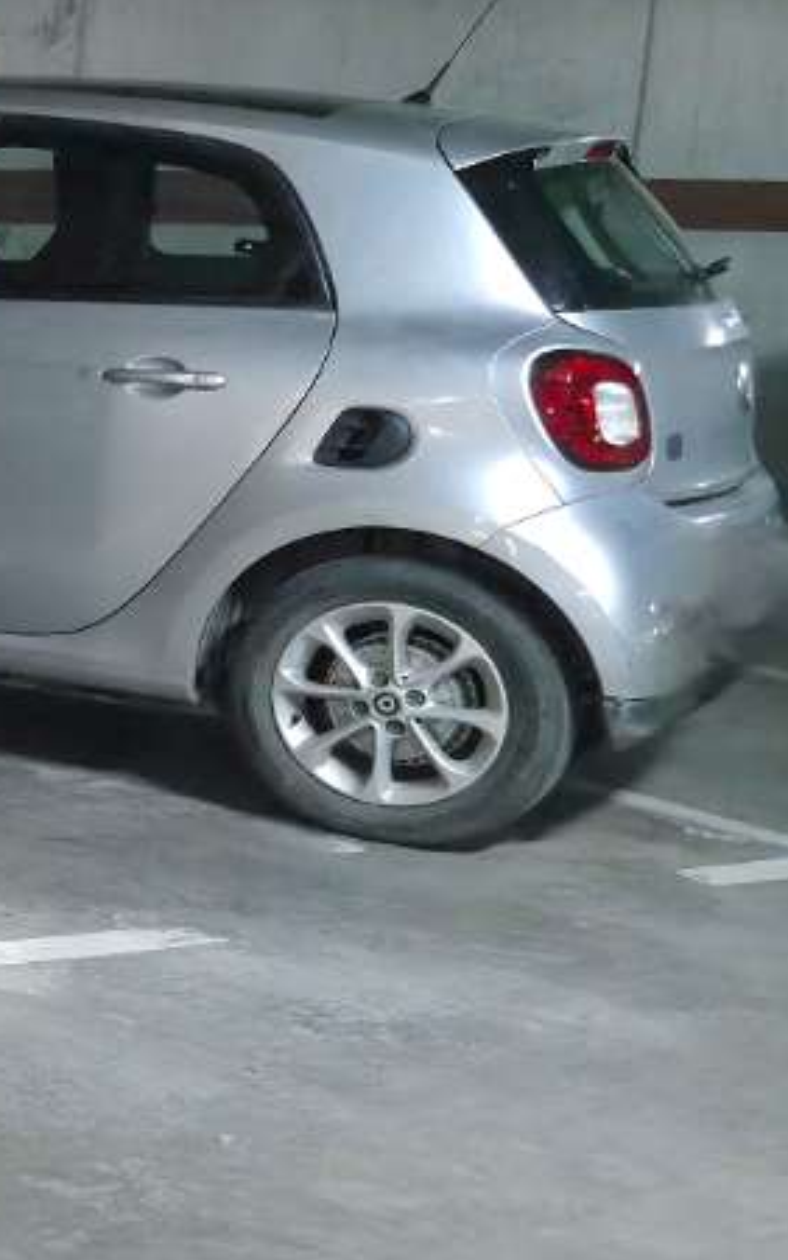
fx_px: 2782
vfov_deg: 25.4
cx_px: -1297
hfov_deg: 11.9
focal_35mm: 81
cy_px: 423
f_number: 1.7
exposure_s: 1/25.1
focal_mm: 6.3
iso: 1600
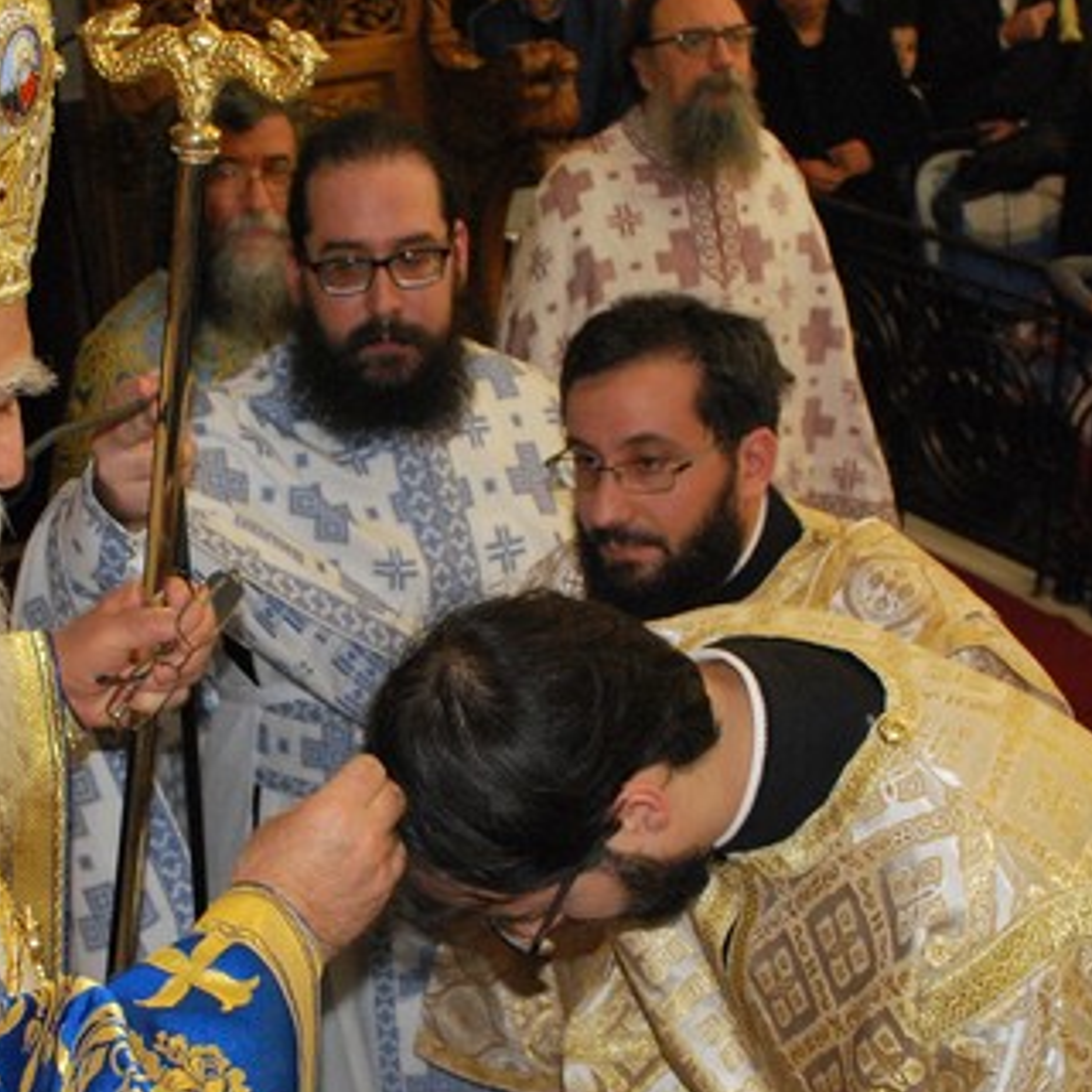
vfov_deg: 28.0
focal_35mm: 61
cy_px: 717
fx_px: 2177
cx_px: 316
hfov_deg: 27.9
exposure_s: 1/60
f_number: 5
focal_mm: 18
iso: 800
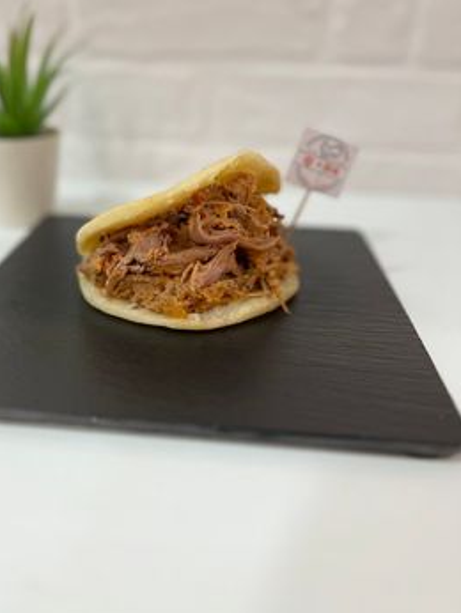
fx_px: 568
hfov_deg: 43.9
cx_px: 181
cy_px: 264
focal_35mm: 32
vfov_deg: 56.6
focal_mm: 5.7
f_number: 1.5
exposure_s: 1/100
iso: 100
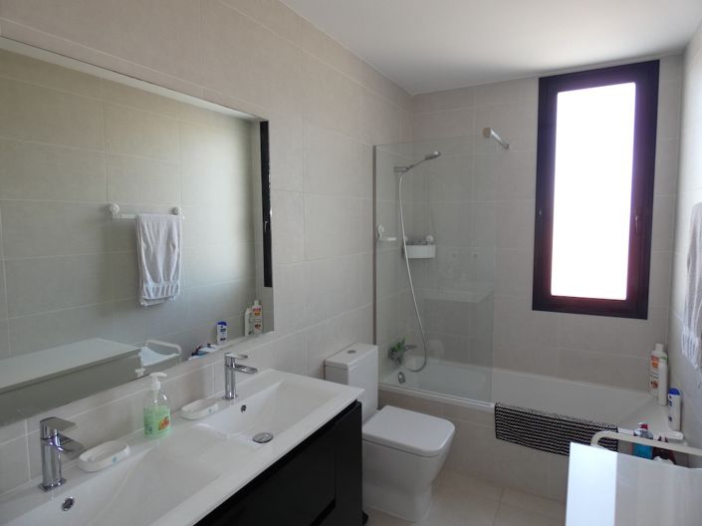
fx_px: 405
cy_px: 263
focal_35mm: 20
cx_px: 351
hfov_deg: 81.8
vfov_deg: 65.9
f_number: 2.8
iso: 80
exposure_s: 1/40
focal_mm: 3.6
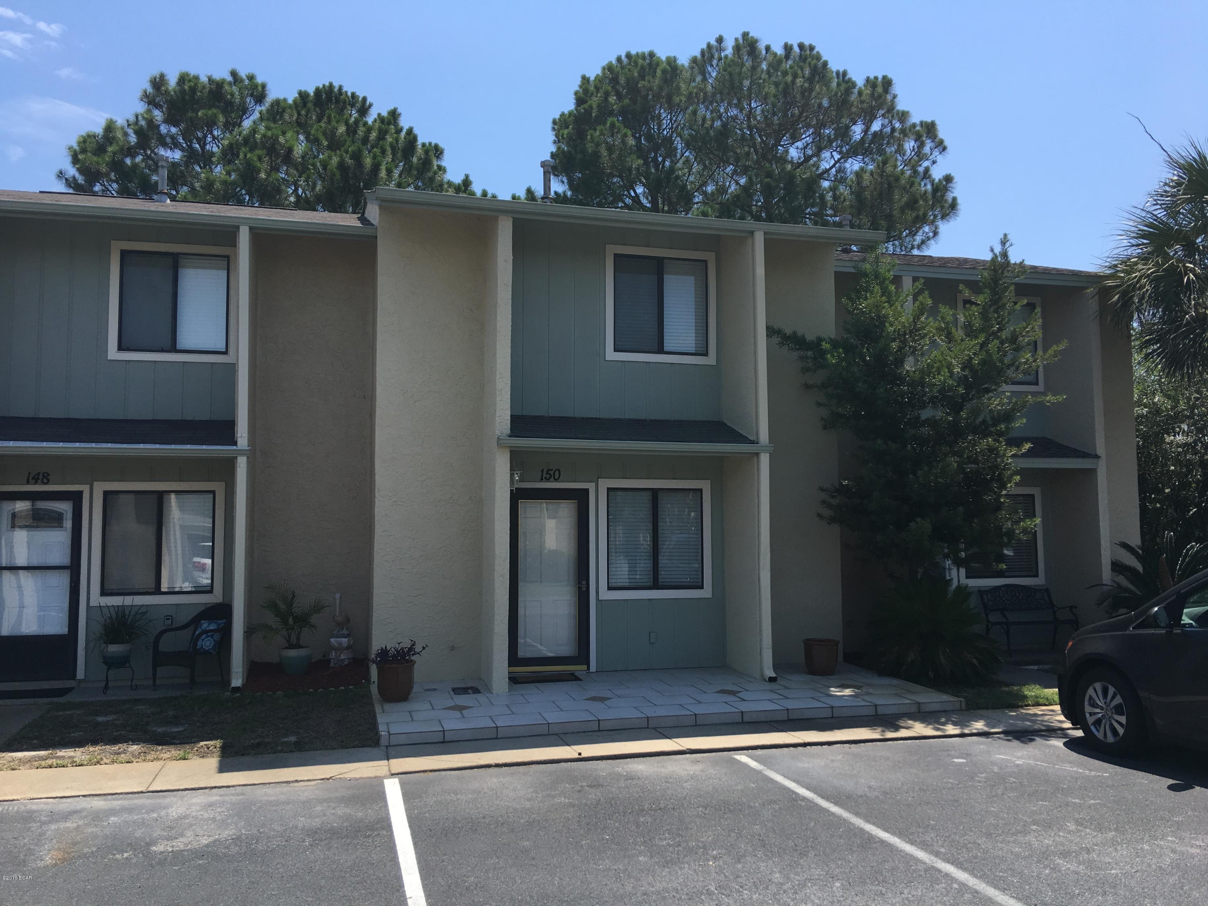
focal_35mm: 29
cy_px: 453
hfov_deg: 61.7
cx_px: 604
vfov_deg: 48.2
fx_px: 1012
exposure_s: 1/1241
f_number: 2.2
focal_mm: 4.15
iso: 25
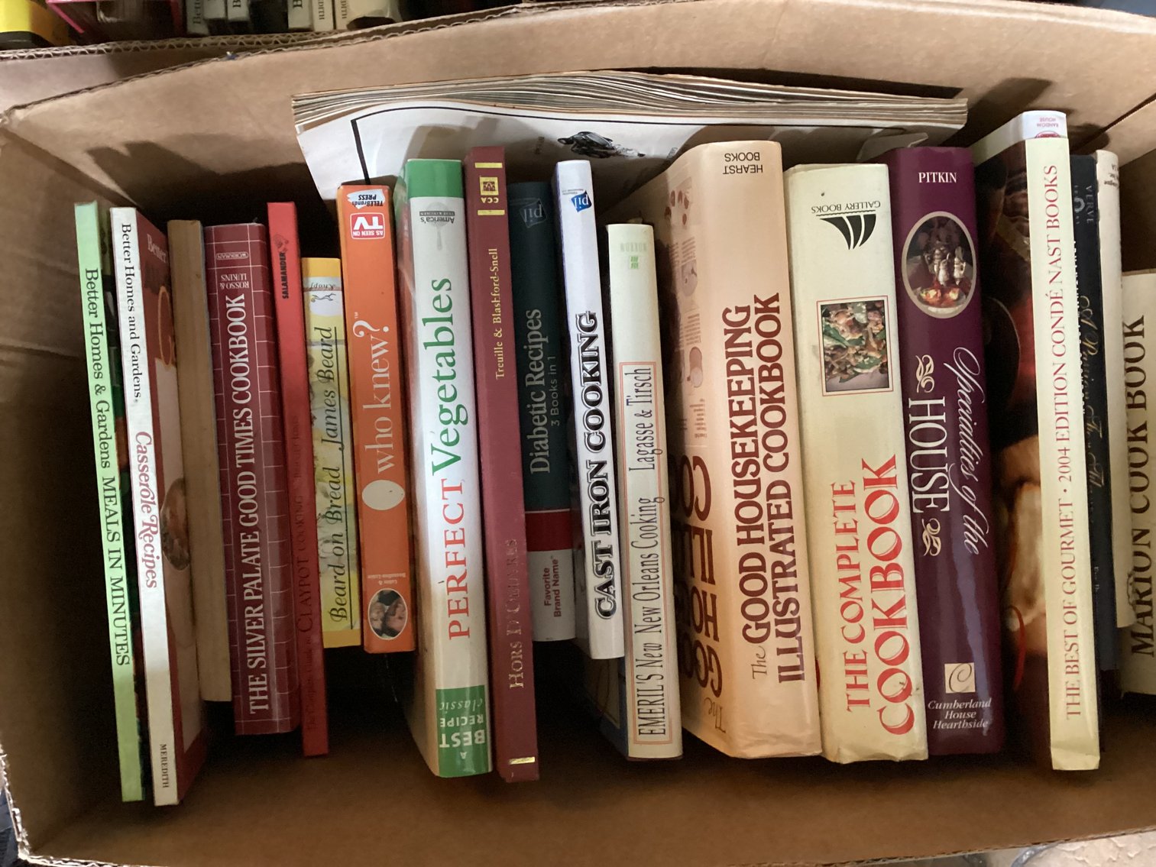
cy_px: 434
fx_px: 1035
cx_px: 578
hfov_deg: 58.3
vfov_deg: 45.4
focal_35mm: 31
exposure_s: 1/24
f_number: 2.4
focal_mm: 3.3
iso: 640
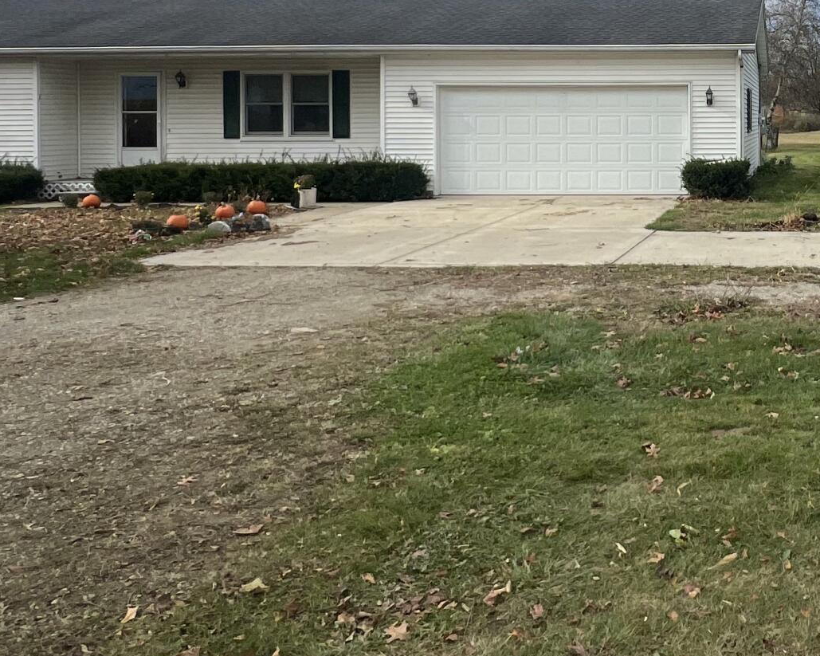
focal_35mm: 37
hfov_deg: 43.4
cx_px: 785
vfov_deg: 38.6
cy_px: 130
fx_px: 898
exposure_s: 1/1325
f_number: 1.8
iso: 32
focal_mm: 1.57
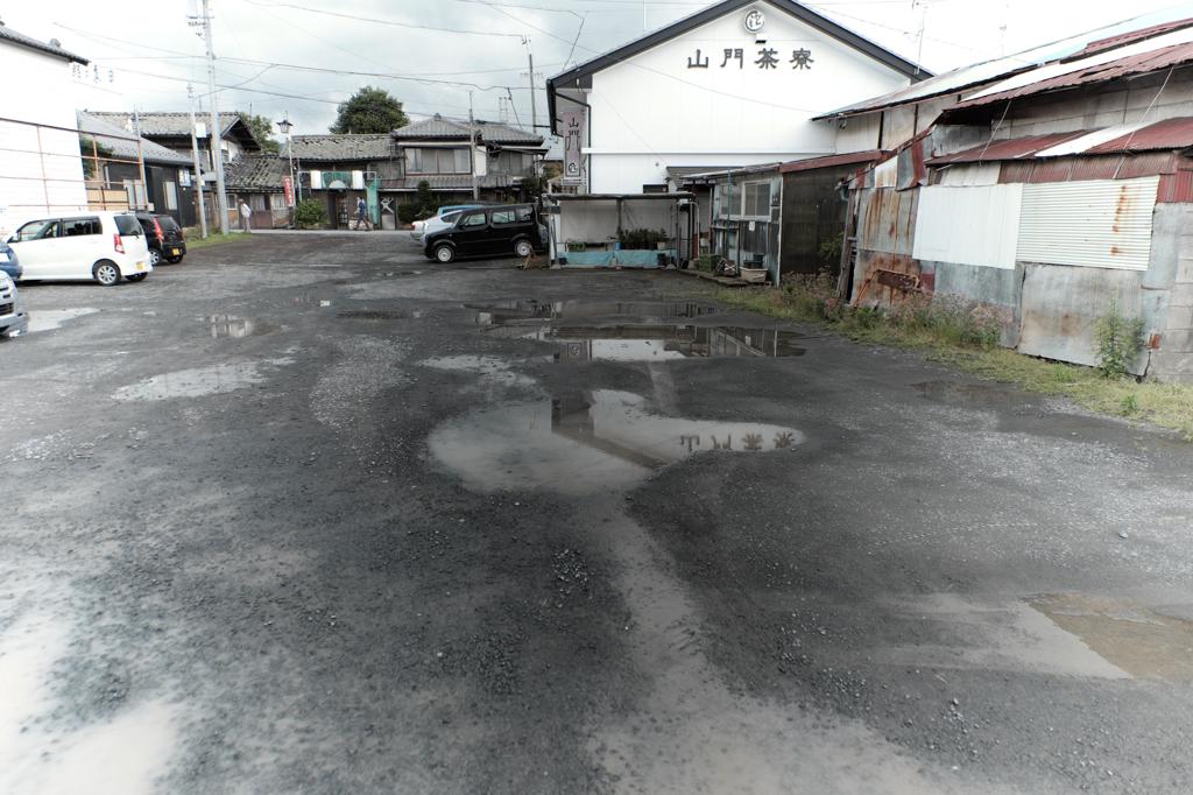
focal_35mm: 24
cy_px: 398
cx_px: 596
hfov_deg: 73.8
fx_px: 795
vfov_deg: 53.1
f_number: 2.8
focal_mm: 16
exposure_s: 1/1600
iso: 200
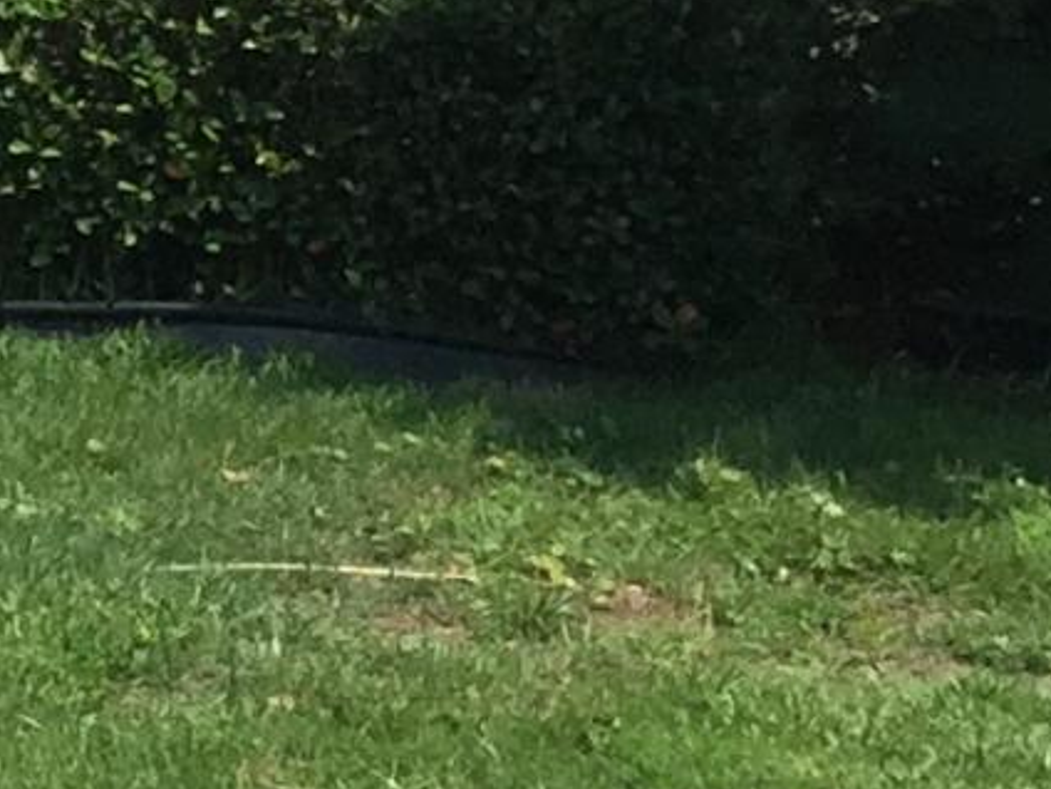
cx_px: -1519
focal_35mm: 205
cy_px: -799
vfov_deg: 7.0
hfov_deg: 8.7
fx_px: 6224
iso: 32
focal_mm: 4.15
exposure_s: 1/2475
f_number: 2.2
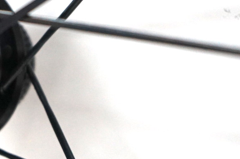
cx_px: -117
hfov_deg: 13.1
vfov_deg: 9.2
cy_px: 78
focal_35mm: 148
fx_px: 986
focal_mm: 43
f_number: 4.5
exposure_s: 1/60
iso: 2000
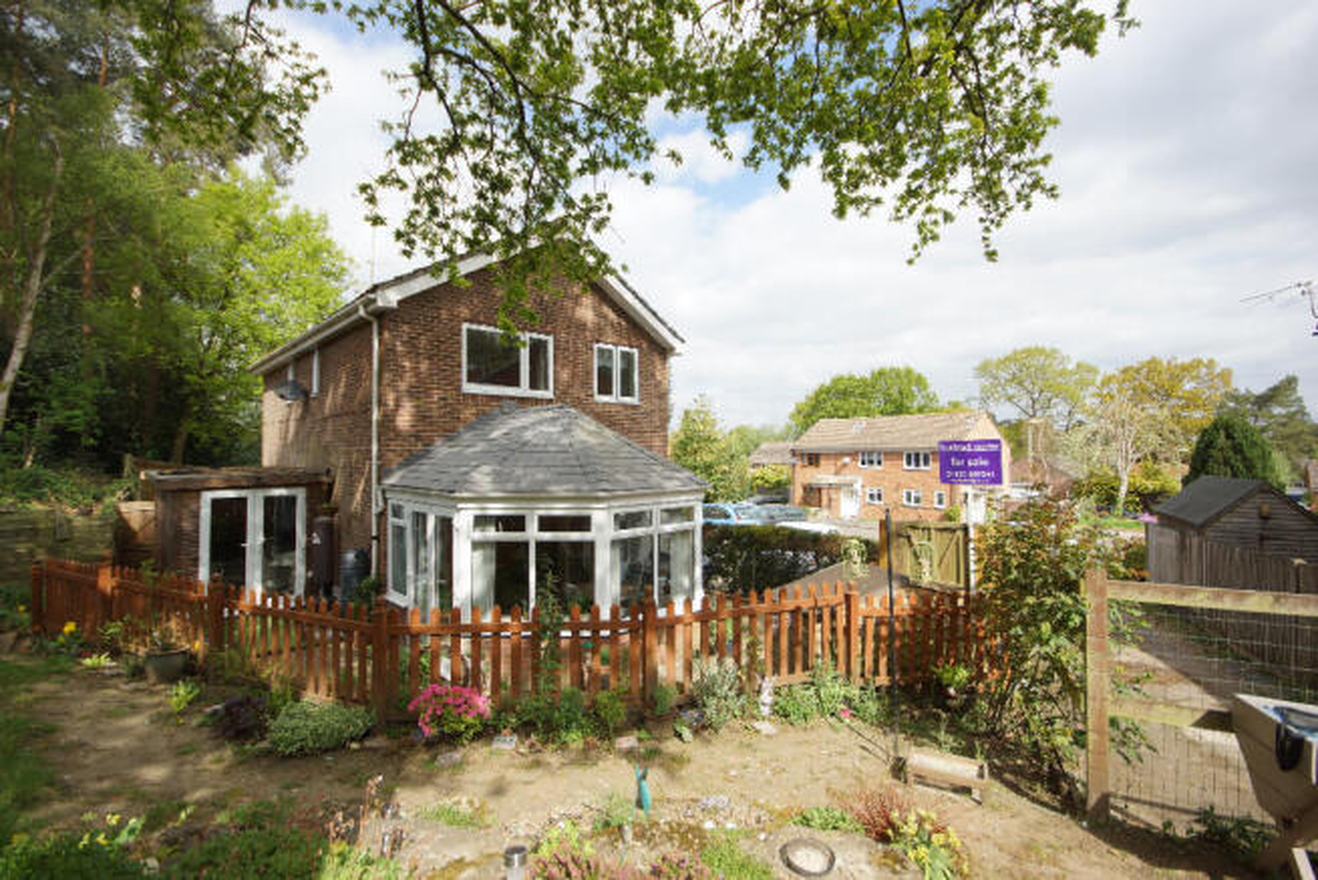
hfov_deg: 100.4
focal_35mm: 15
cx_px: 659
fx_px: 549
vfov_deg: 77.4
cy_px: 440
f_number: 5.6
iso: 100
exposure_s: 1/200
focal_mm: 10
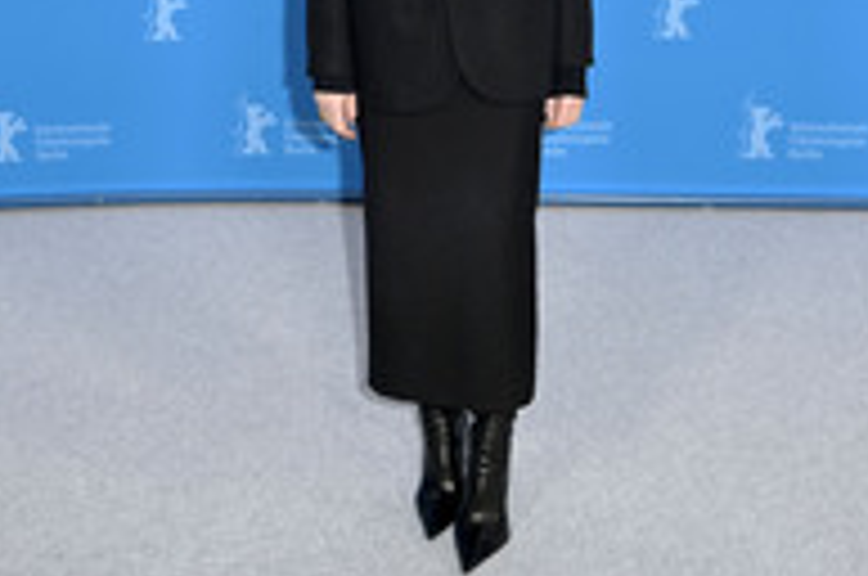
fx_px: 1974
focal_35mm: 82
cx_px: 434
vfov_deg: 16.3
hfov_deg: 24.8
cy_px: 36
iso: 1000
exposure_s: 1/250
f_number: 5.6
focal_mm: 35
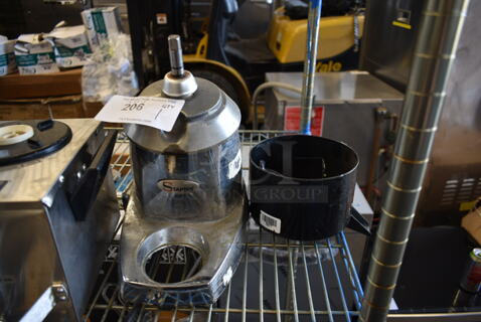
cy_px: 161
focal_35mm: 27
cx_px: 240
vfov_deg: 48.1
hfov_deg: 67.3
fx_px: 361
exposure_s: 1/30
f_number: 3.5
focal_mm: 18
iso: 180
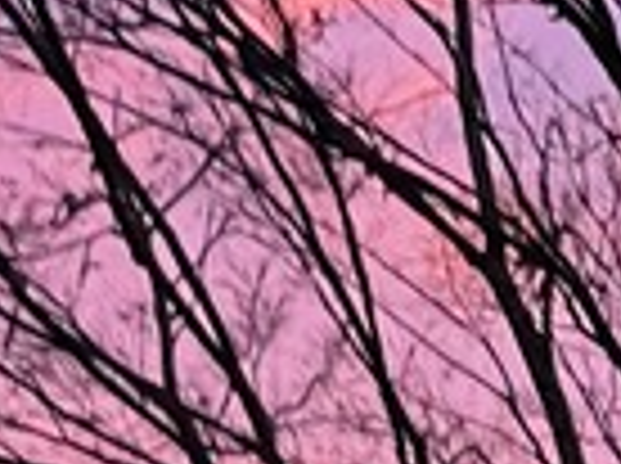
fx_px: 3456
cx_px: 2151
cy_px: 459
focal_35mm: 193
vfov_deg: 7.6
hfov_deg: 8.0
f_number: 1.6
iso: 250
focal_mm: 4.2
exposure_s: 1/60
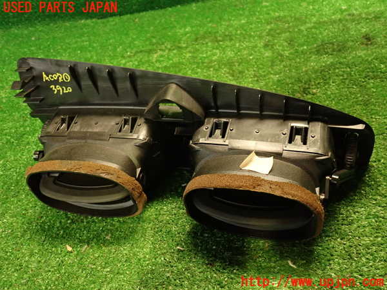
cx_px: 194
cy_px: 145
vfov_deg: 44.2
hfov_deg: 56.8
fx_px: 358
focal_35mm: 32
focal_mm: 5.79
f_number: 2.4
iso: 640
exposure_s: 1/30
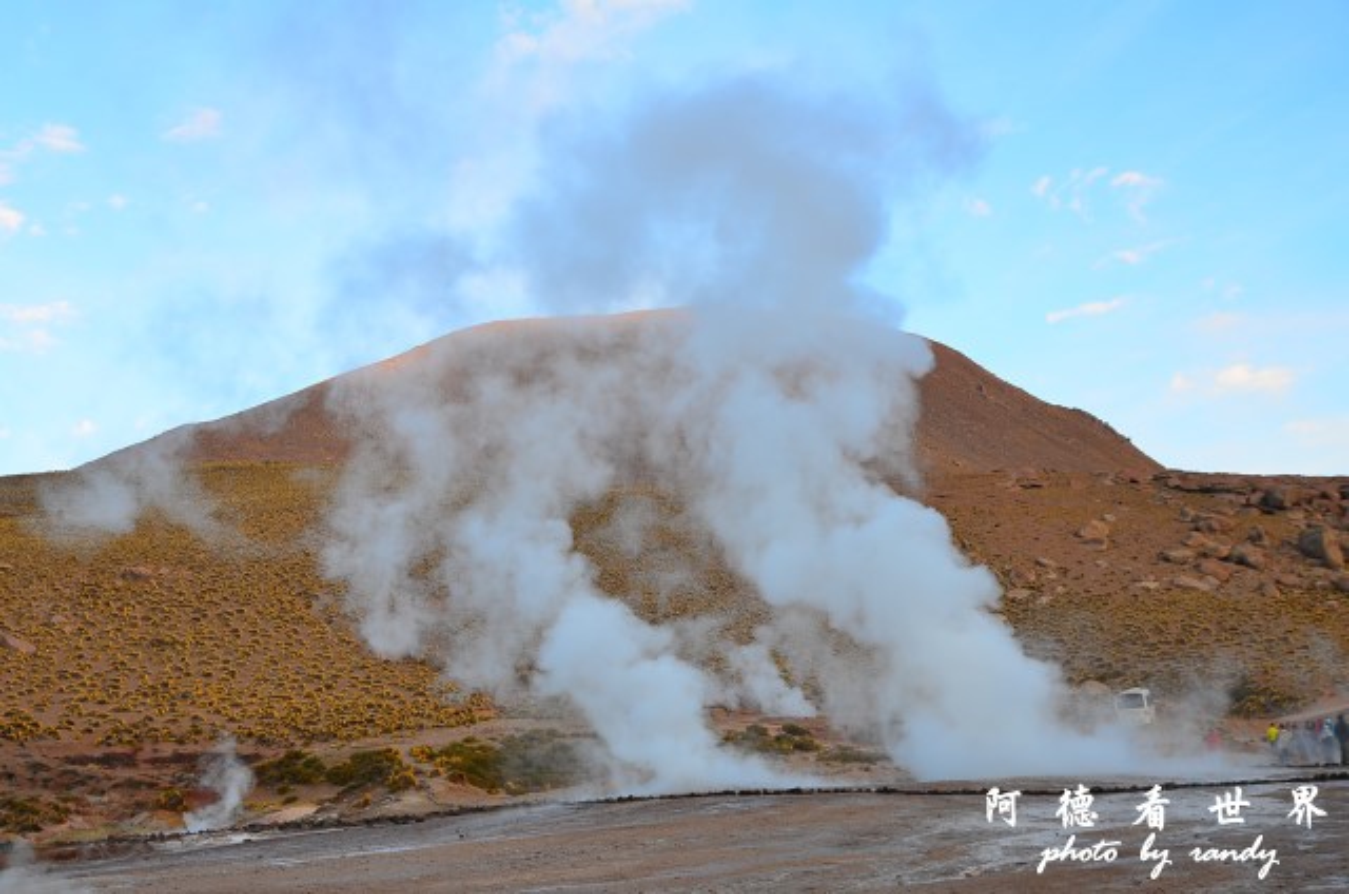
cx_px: 674
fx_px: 1795
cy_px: 447
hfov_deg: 41.2
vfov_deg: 28.0
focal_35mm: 48
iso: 100
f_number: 6.3
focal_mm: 32
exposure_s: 1/50
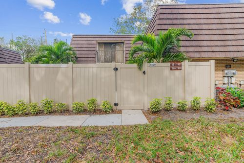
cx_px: 122
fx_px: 108
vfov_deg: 73.7
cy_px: 82
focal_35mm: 16
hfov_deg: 96.8
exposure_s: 1/250
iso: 400
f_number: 8
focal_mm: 16
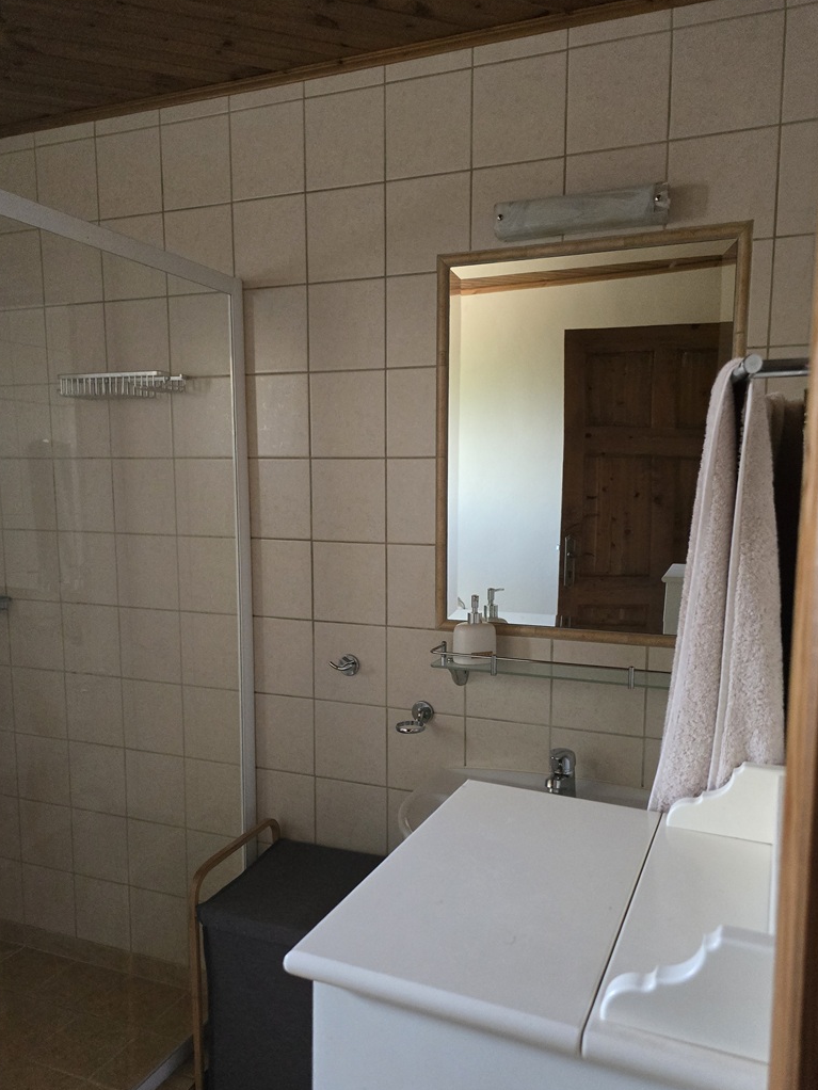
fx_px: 850
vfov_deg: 65.2
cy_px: 590
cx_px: 397
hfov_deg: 51.4
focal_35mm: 27
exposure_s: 1/100
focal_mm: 6.3
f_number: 1.7
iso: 1600
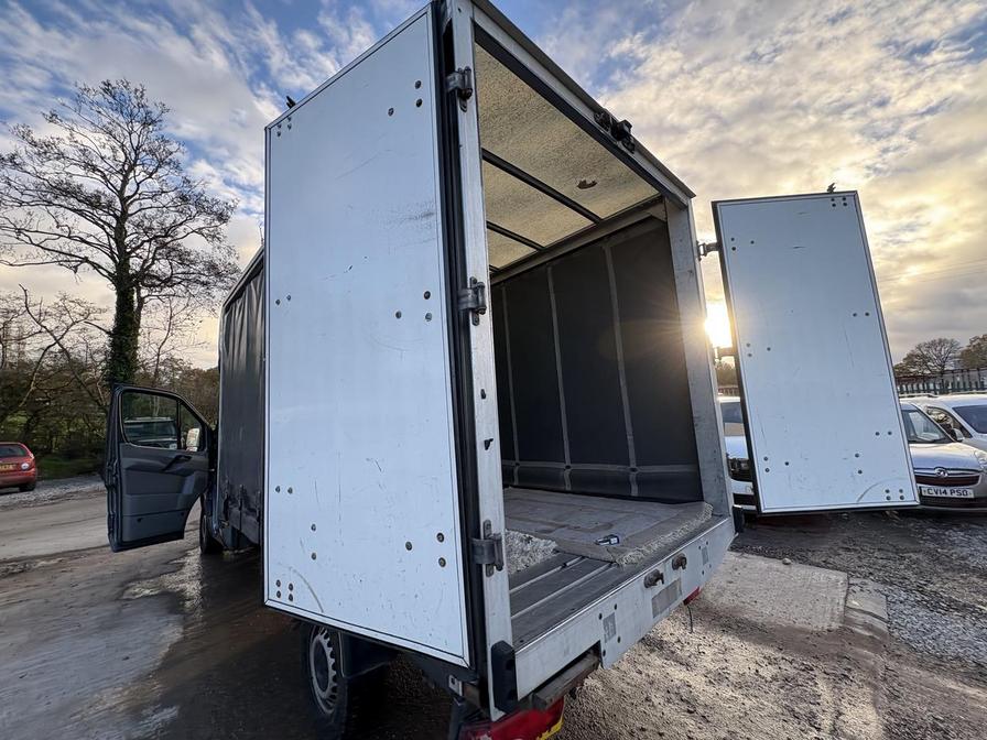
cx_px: 494
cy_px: 370
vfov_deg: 85.7
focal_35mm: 14
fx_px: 399
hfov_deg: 102.1
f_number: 2.2
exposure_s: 1/232
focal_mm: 2.22
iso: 40
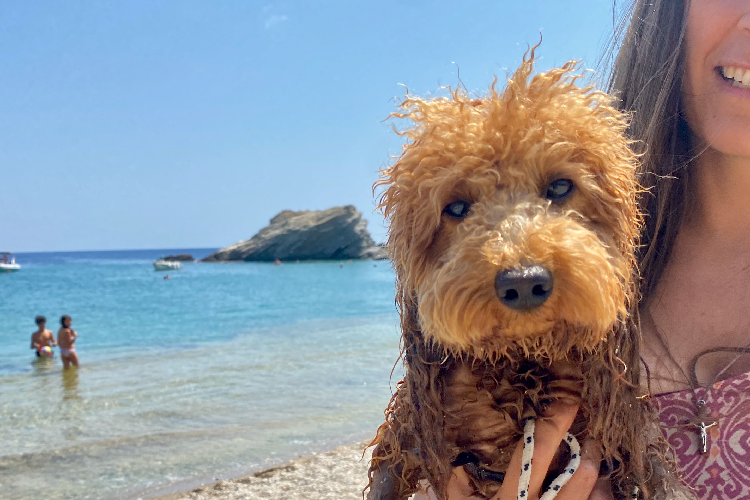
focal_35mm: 35
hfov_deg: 54.4
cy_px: 319
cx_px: 363
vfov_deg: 37.6
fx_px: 729
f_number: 1.8
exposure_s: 1/2358
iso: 32
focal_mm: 4.25
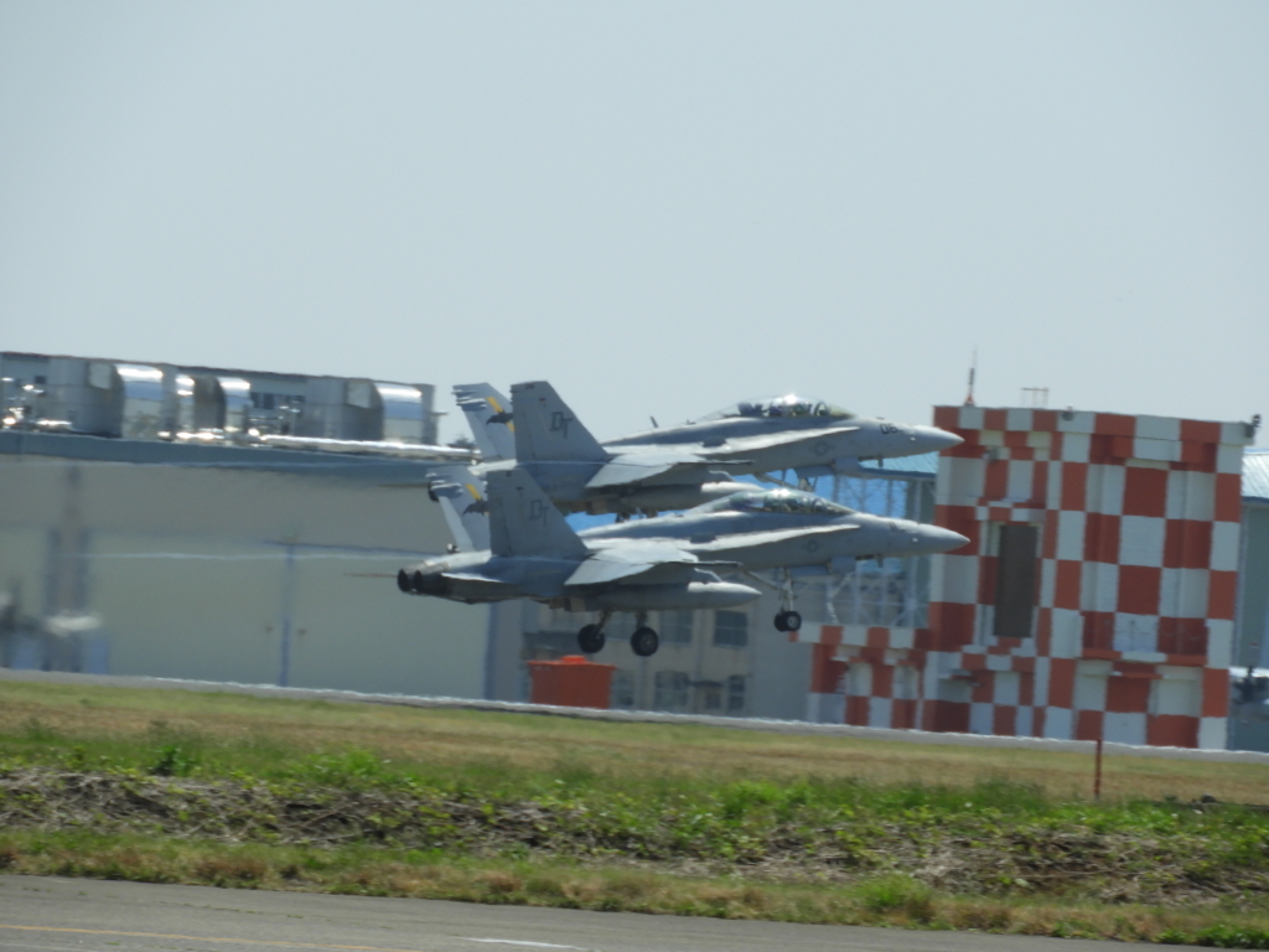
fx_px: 16497
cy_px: 476
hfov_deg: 4.4
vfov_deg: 3.3
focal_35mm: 450
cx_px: 634
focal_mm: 80.6
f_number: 5.6
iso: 100
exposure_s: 1/800
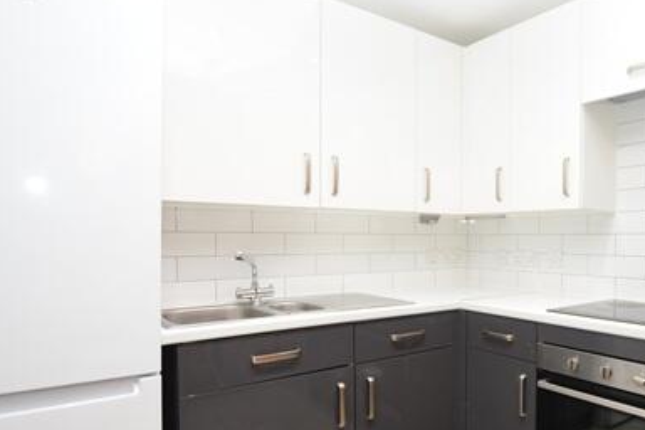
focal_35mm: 25
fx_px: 448
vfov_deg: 51.0
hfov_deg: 68.6
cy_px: 255
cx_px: 452
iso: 800
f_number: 4
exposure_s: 1/60
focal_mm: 10
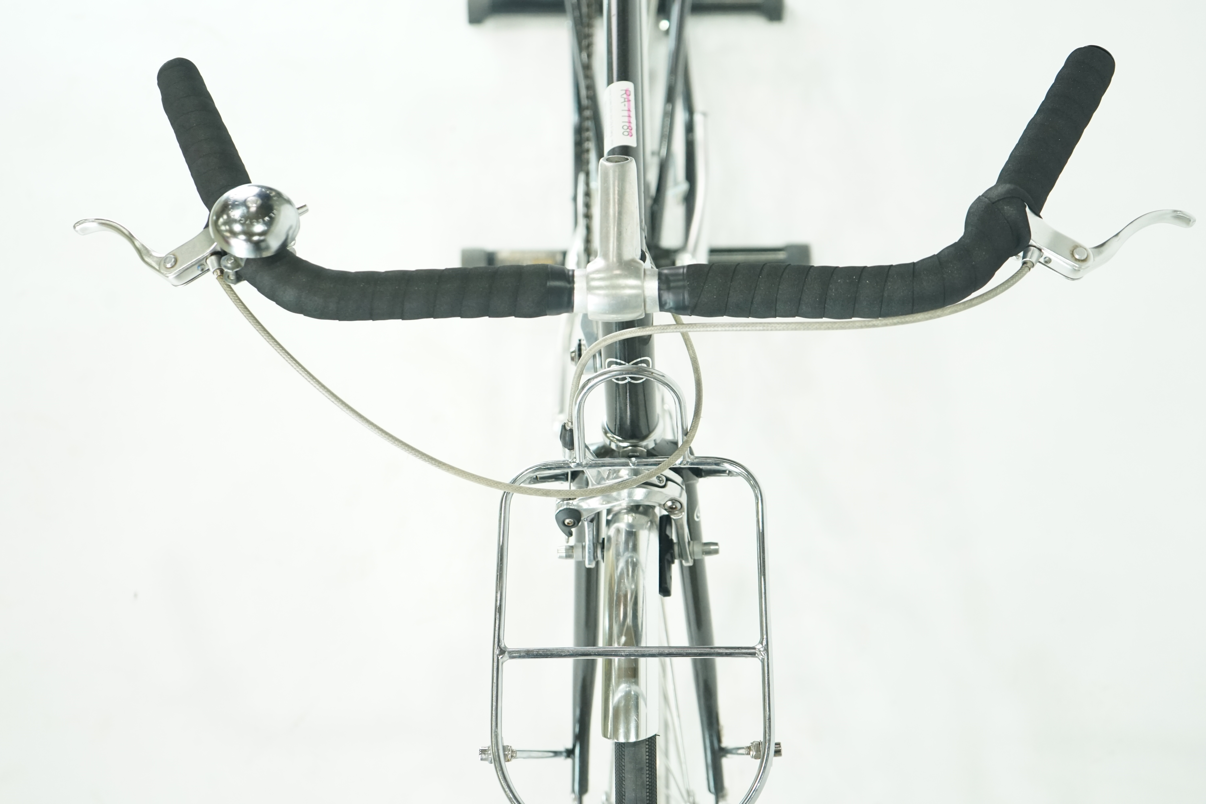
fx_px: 1675
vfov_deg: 27.0
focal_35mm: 50
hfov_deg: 39.6
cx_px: 603
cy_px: 402
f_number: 4.5
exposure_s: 1/200
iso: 2000
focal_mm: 50
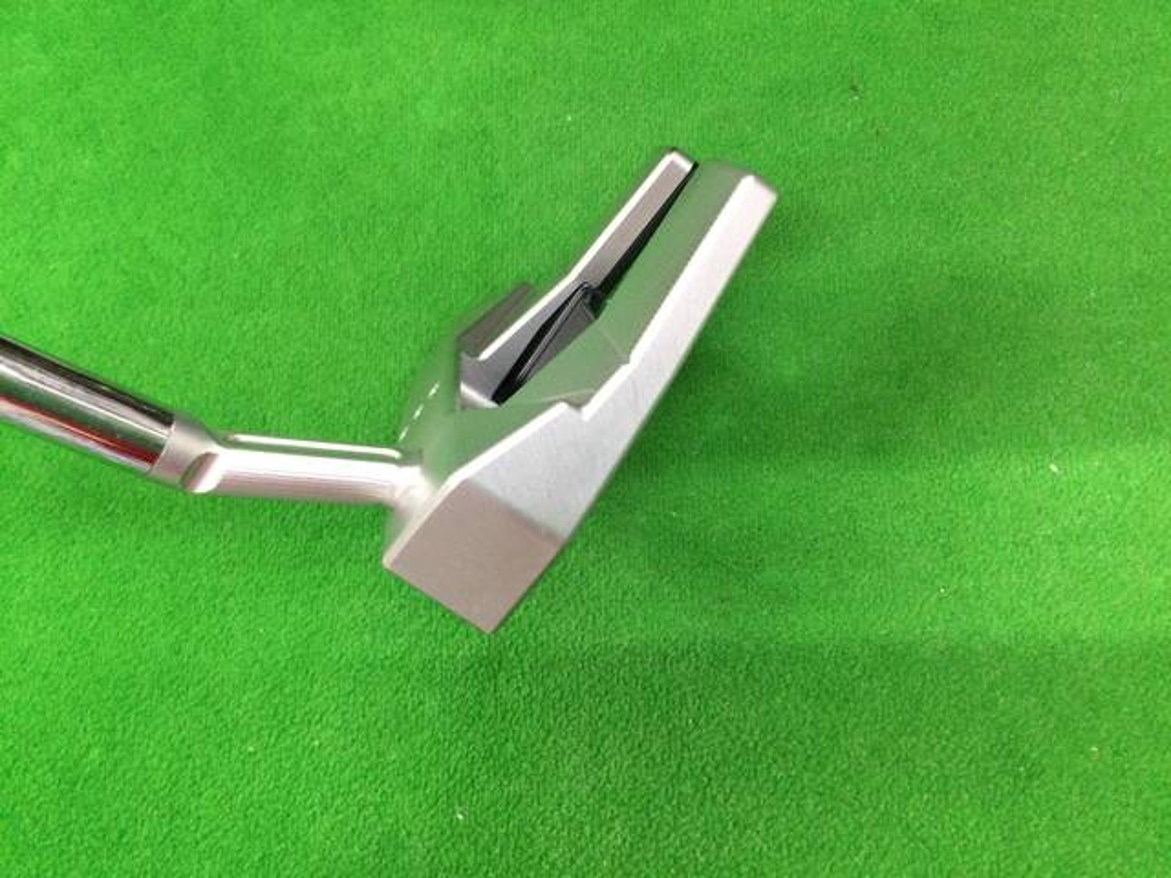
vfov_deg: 45.4
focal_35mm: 31
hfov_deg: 58.4
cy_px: 439
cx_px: 586
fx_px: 1049
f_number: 2.4
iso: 160
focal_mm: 3.3
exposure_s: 1/30
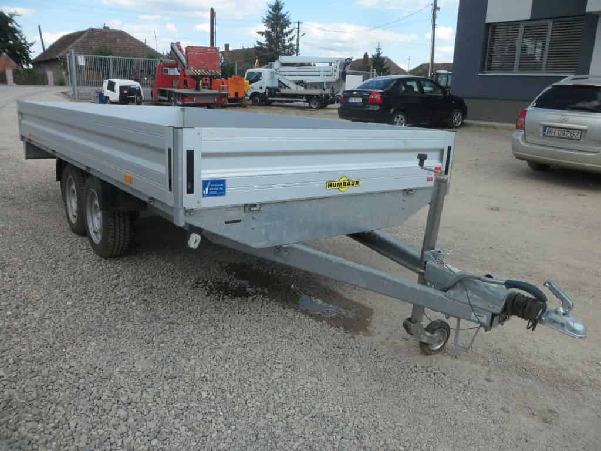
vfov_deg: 51.4
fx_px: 469
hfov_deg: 65.3
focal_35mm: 27
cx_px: 300
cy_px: 226
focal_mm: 4.9
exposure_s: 1/500
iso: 80
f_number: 3.5
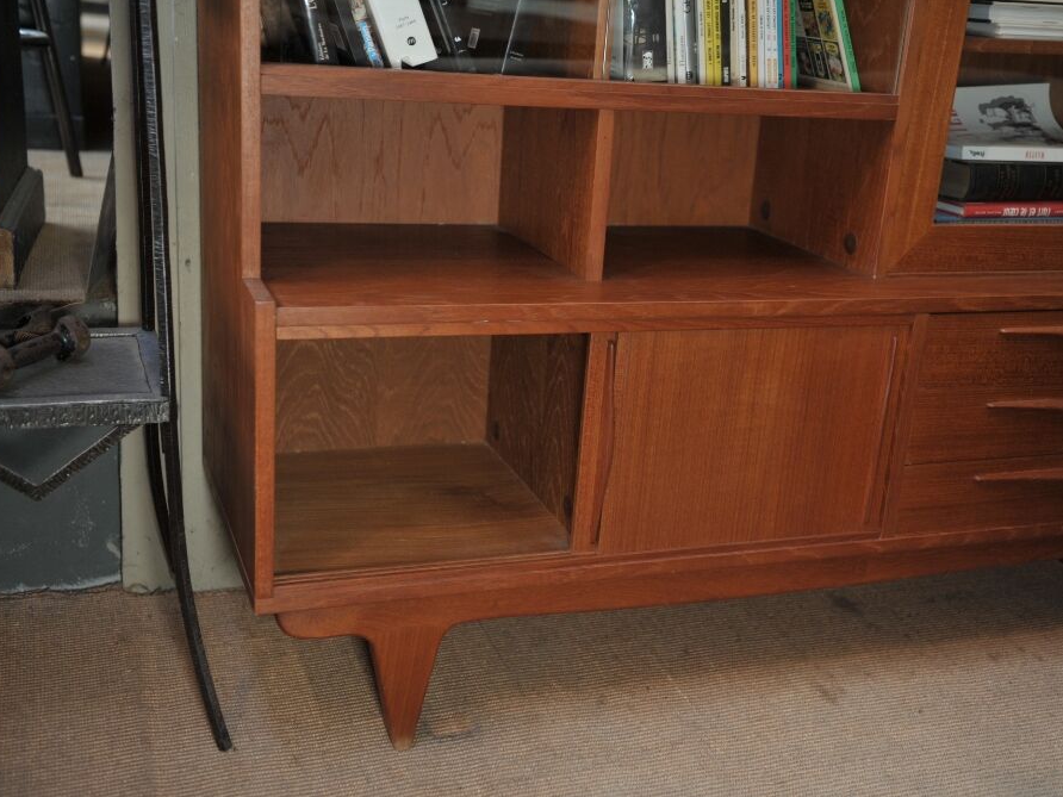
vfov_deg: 32.9
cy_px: 393
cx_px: 593
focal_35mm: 44
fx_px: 1351
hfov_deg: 42.9
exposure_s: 1/50
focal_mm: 40
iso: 500
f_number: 2.8
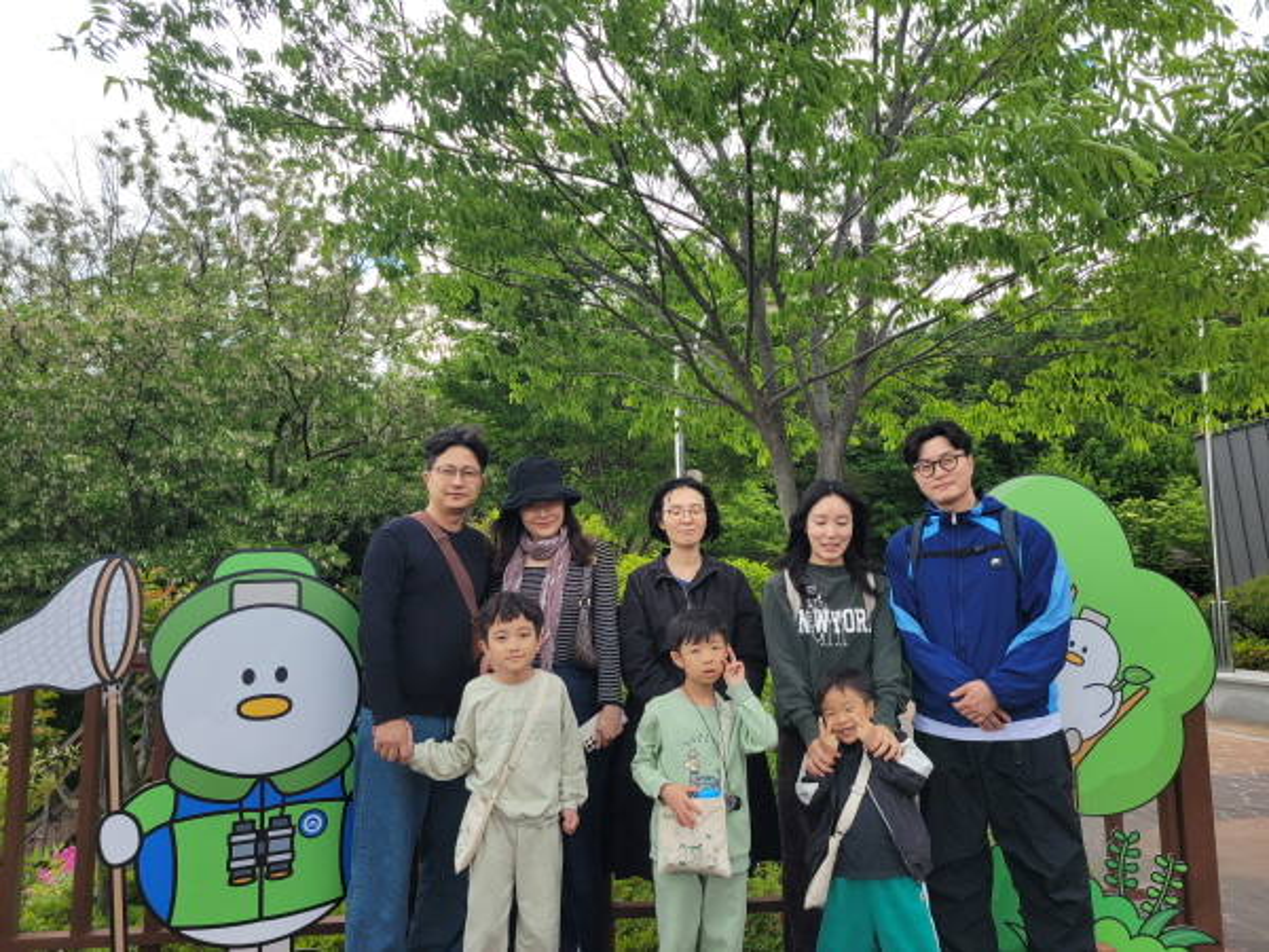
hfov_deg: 67.3
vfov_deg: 53.1
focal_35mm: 26
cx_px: 634
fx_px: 953
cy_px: 476
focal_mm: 5.4
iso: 40
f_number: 1.8
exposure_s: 1/767
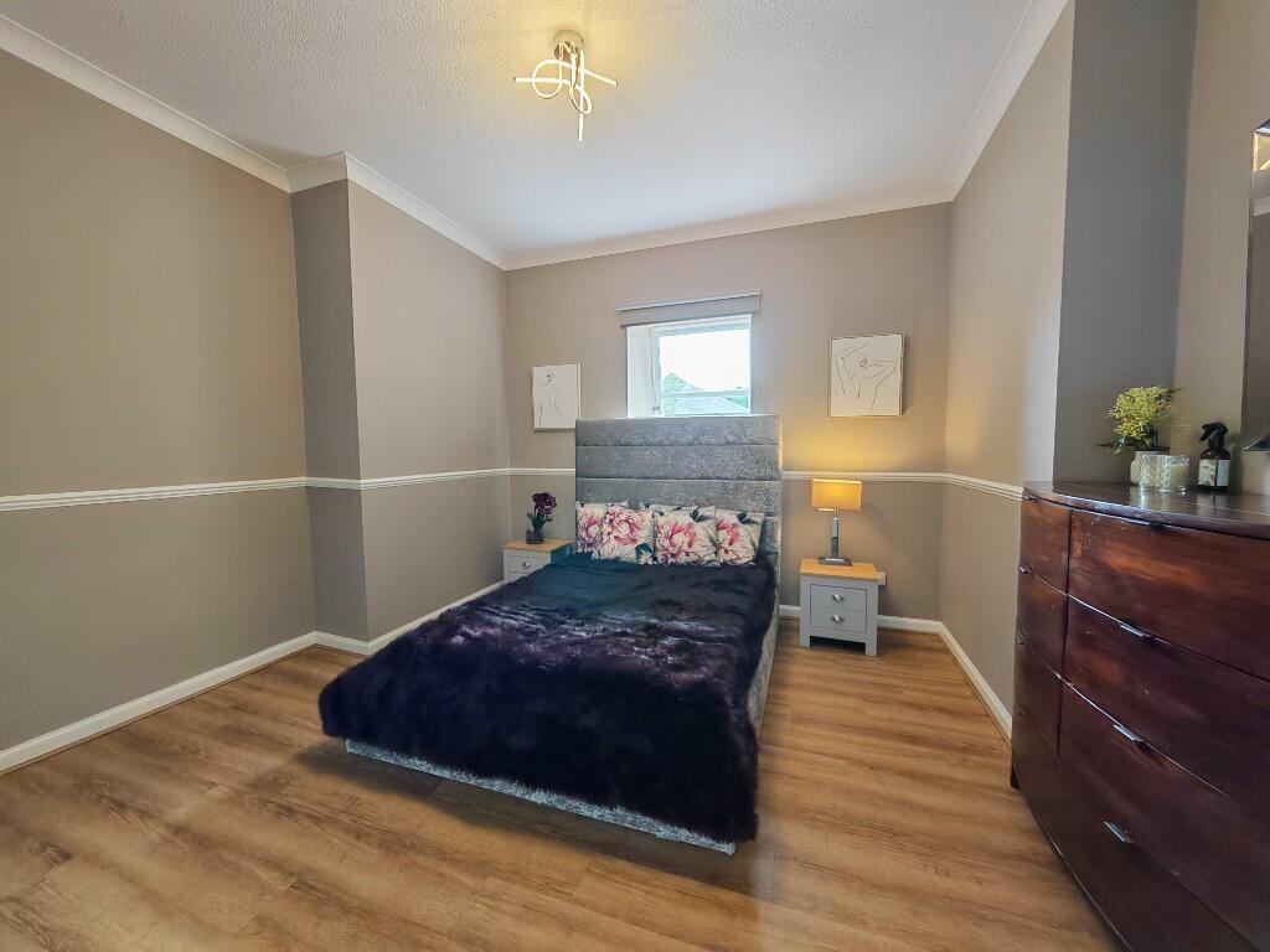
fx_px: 440
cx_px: 635
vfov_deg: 94.5
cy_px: 476
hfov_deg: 110.5
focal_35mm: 12
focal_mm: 1.82
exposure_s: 1/50
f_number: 2
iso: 200
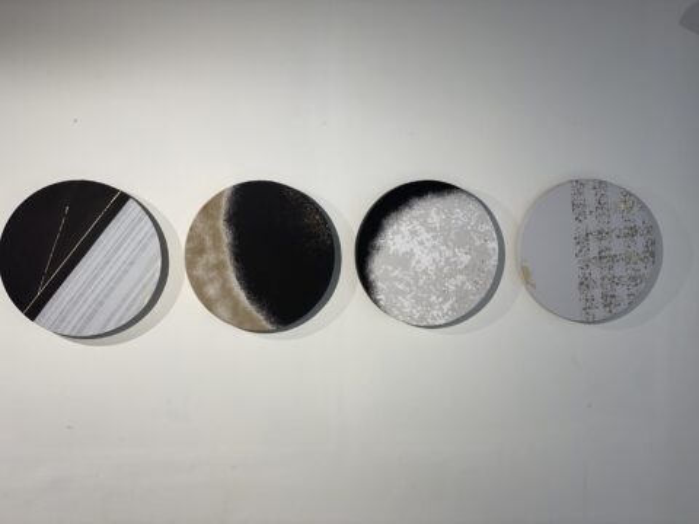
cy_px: 262
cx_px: 350
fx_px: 1050
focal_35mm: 52
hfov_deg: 36.8
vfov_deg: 28.0
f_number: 2
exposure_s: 1/104
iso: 80
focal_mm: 6
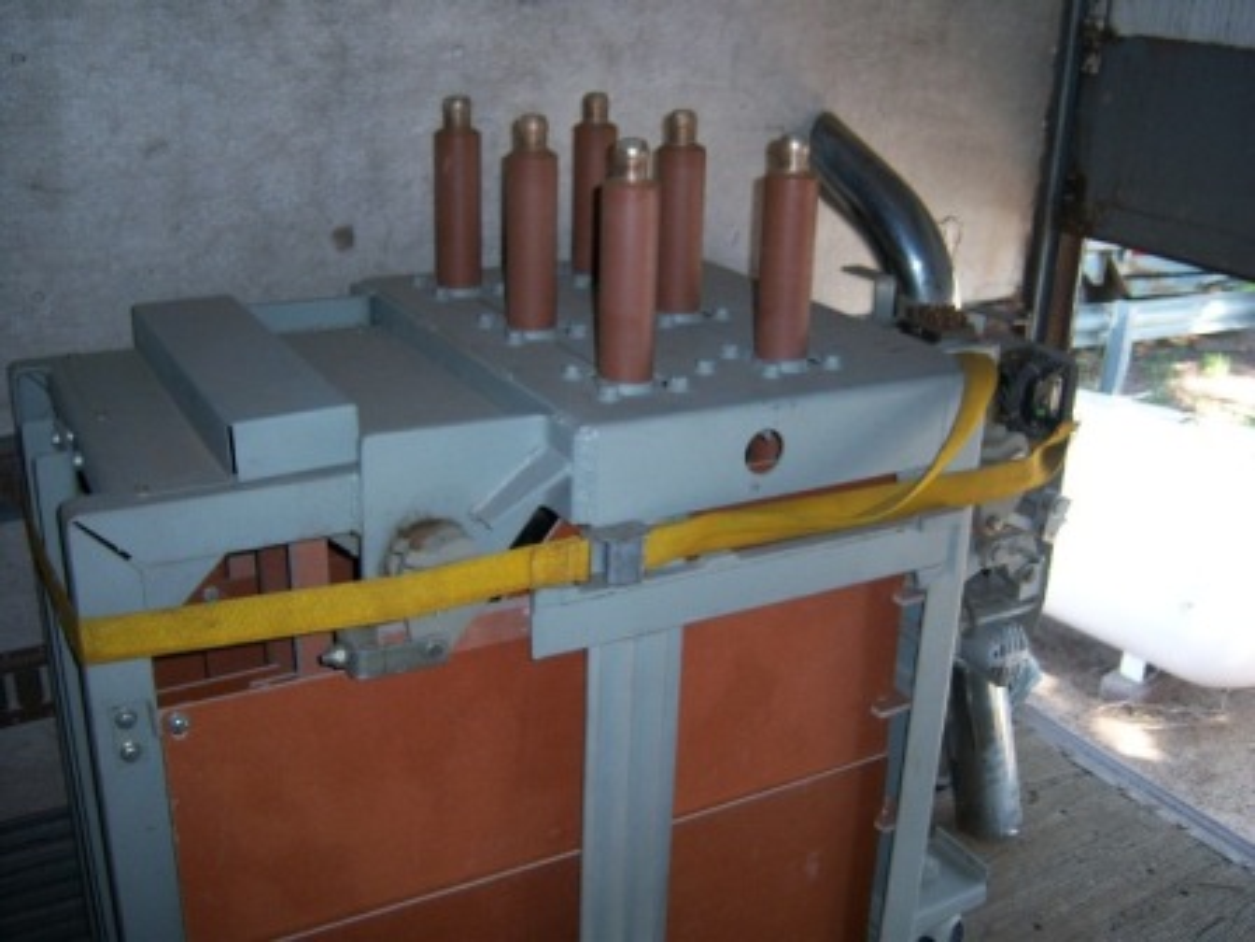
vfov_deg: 39.7
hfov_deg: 51.4
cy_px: 471
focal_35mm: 36
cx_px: 628
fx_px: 1305
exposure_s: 1/60
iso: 80
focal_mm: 7.5
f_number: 2.8
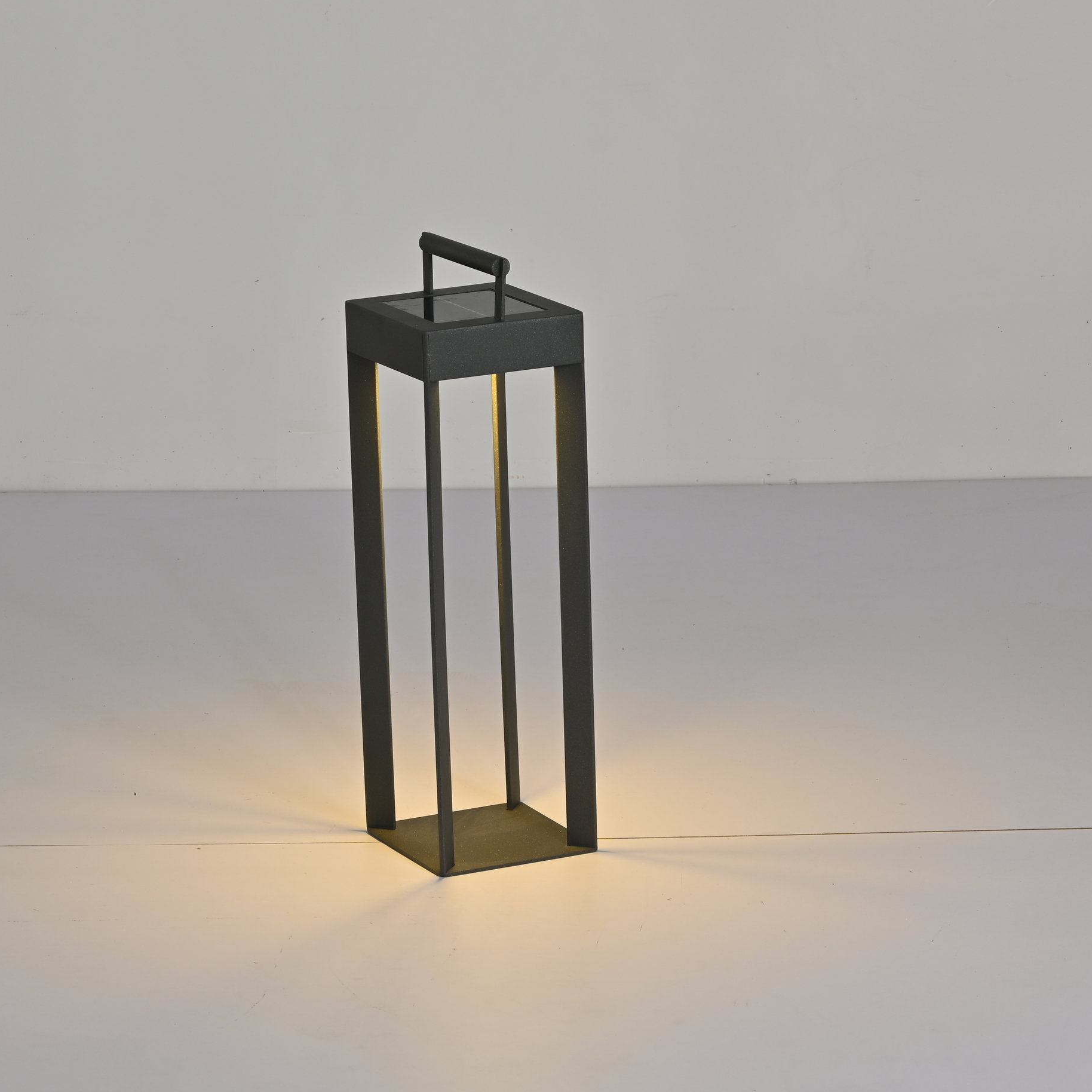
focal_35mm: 132
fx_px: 4711
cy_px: 548
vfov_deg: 13.2
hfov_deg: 13.2
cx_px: 456
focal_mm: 68
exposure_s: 1/1.3
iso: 100
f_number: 13
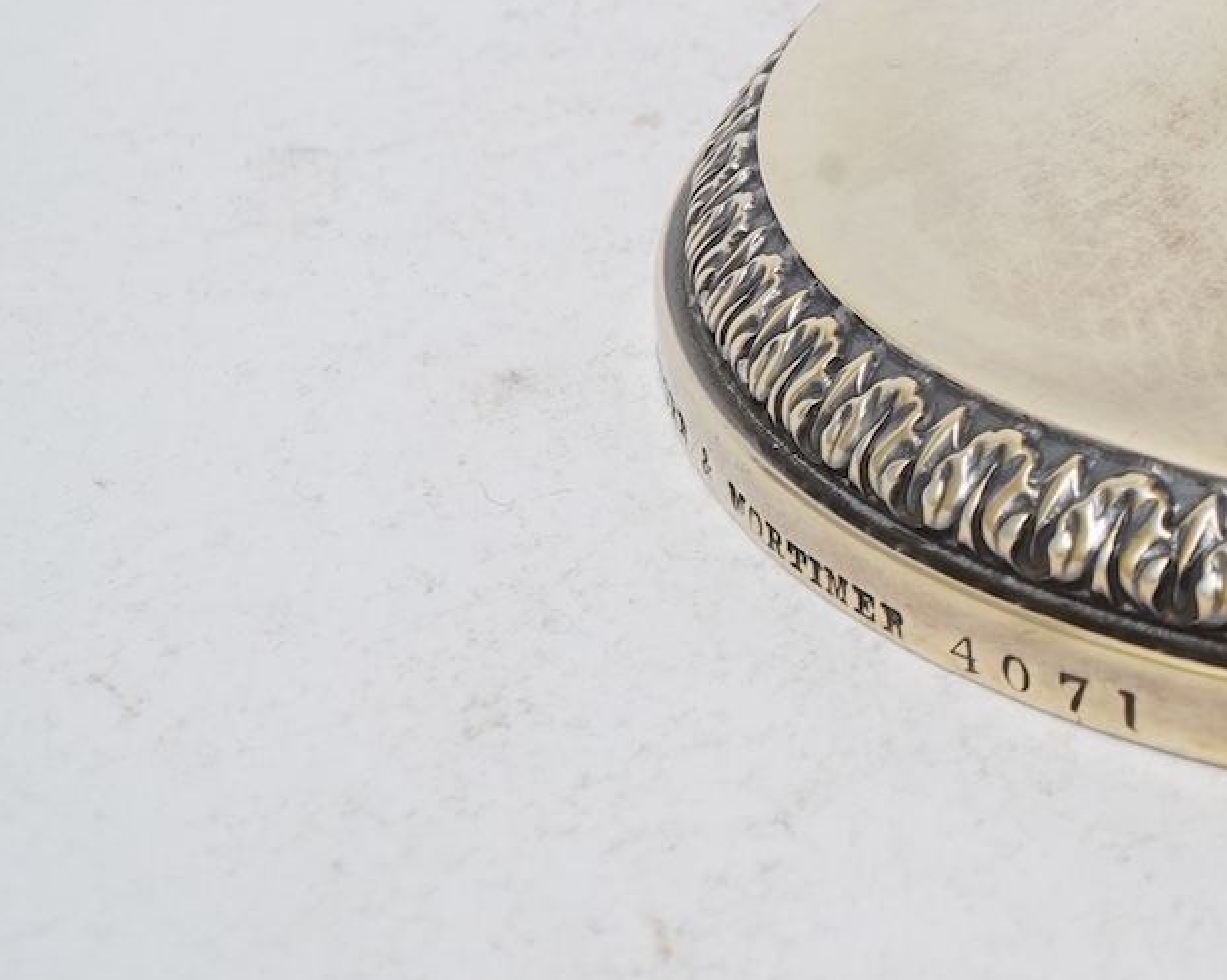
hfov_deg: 14.7
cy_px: 165
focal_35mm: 123
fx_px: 4465
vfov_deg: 12.5
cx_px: 1780
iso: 500
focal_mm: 30
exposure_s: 1/125
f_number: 22
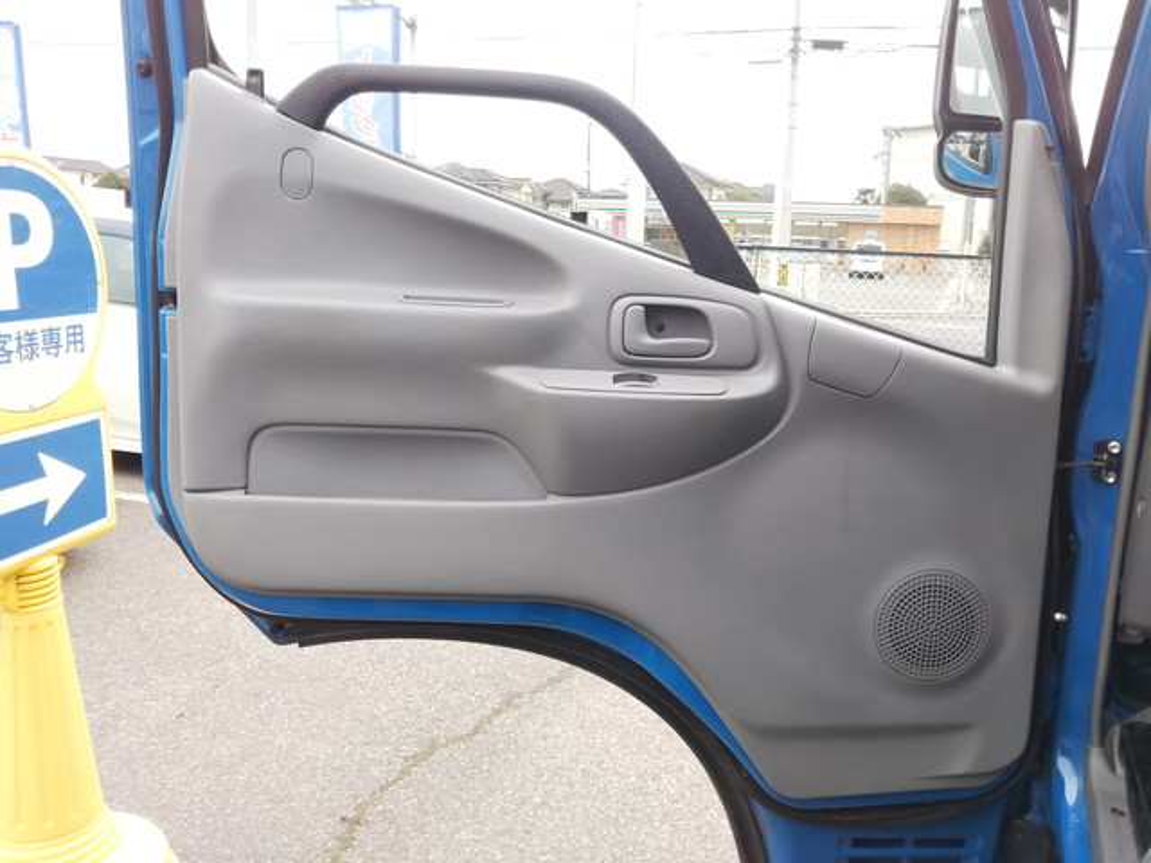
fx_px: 998
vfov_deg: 46.8
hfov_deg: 60.0
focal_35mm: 30
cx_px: 576
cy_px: 432
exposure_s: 1/120
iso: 40
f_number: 2.2
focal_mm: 4
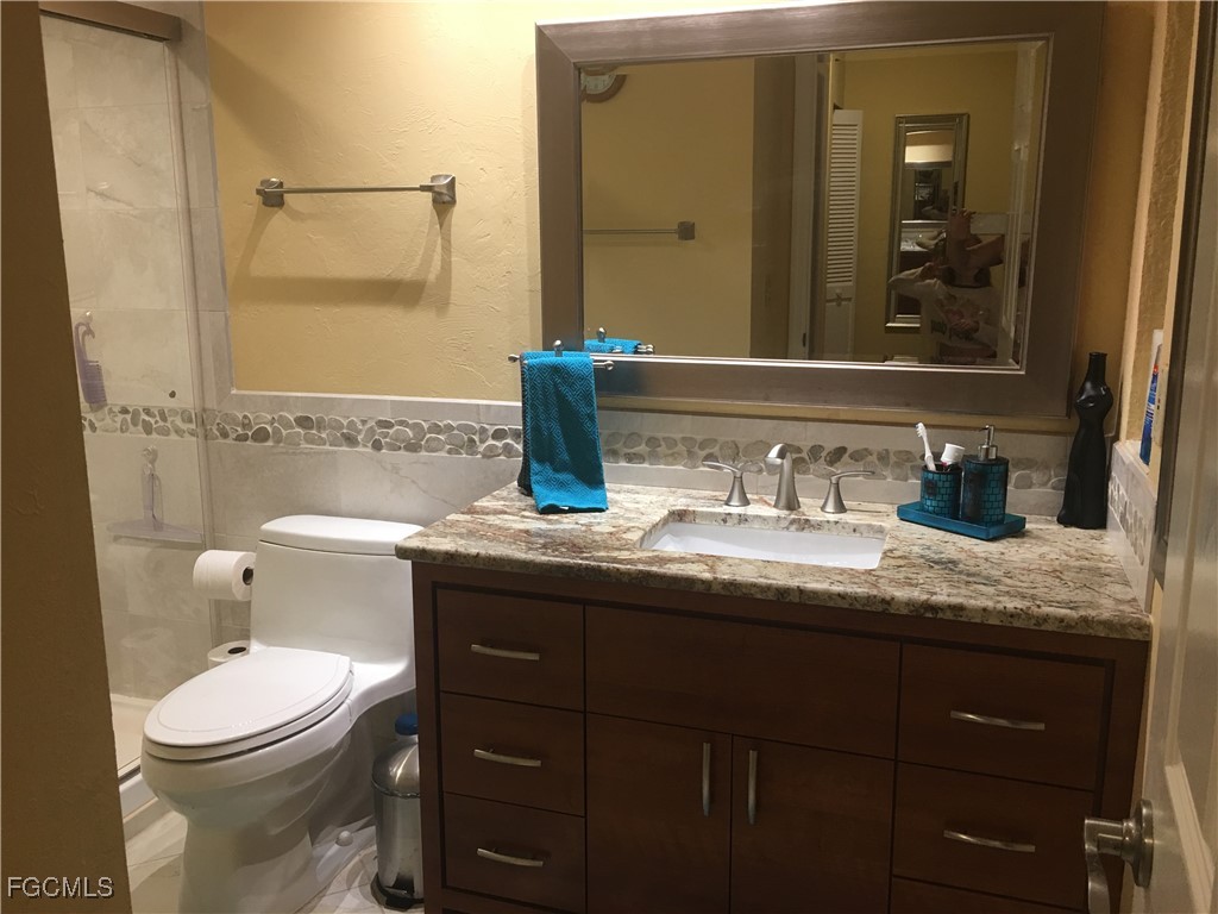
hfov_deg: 61.7
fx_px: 1020
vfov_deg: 48.2
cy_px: 457
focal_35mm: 29
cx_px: 609
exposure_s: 1/15
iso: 40
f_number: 2.2
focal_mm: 4.15
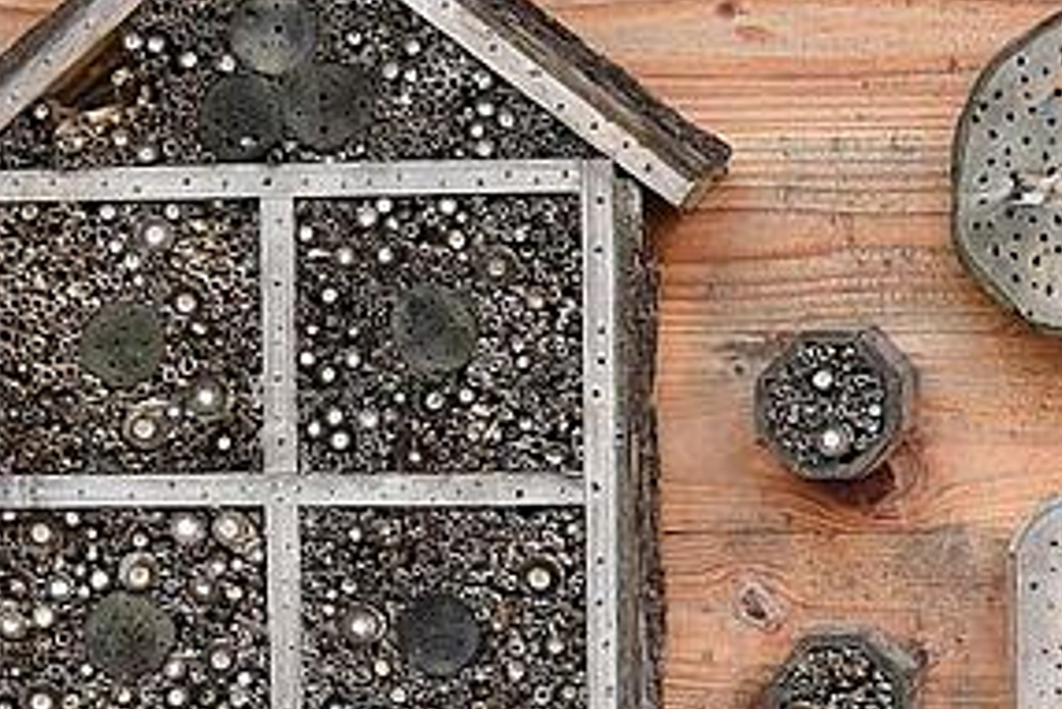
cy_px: 453
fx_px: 7231
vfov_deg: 5.6
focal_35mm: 245
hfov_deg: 8.4
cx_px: 358
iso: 1250
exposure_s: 1/500
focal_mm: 65
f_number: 4
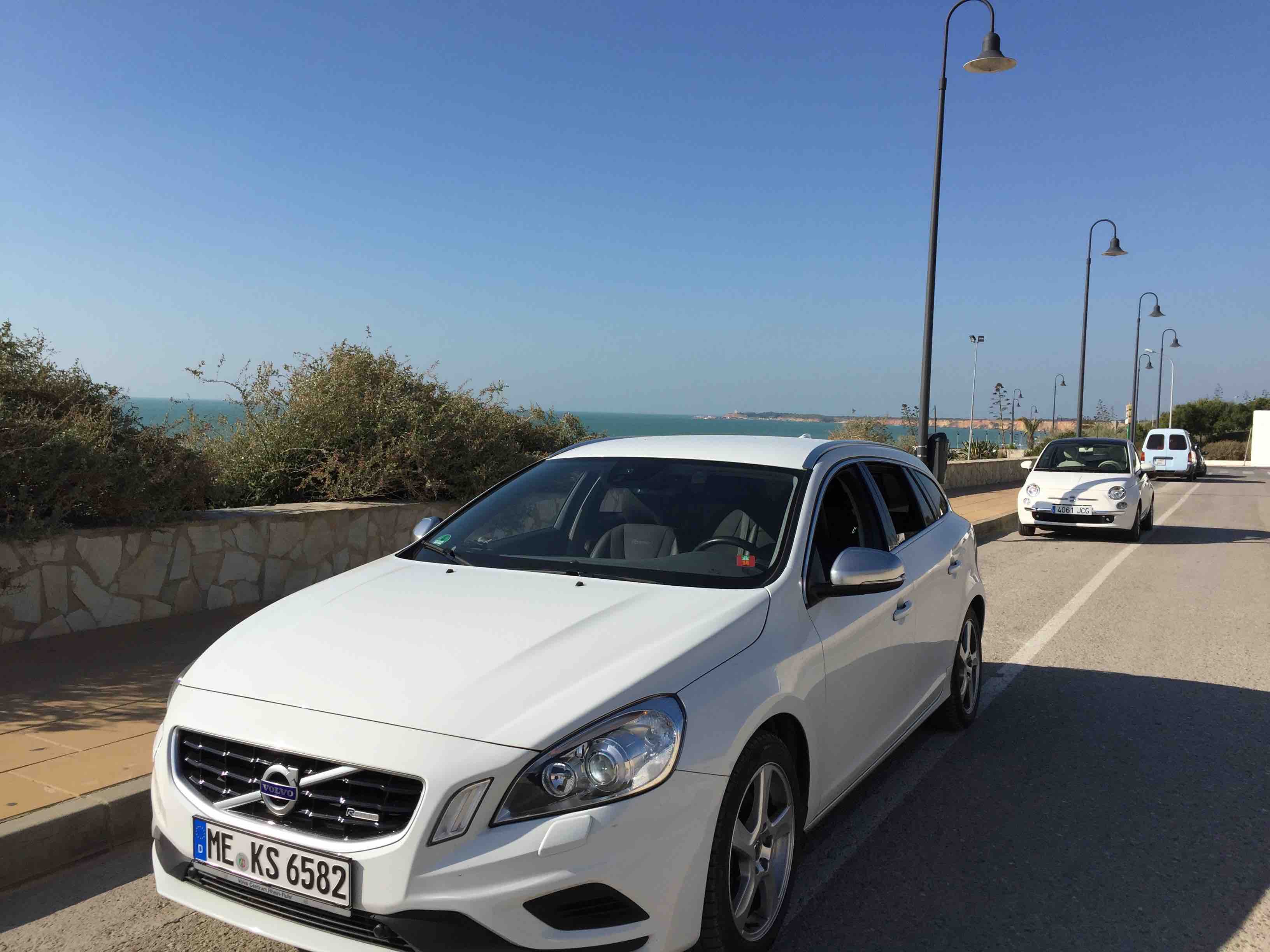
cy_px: 476
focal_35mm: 29
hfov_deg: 61.7
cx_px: 635
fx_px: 1064
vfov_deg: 48.2
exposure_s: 1/3597
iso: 32
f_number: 2.2
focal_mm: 4.15
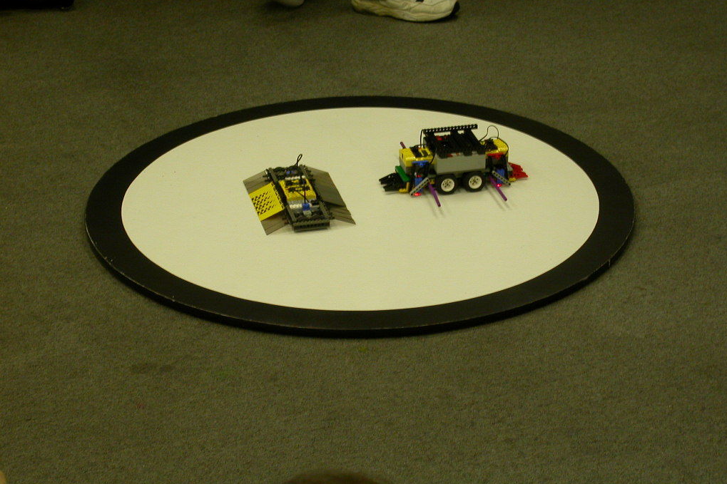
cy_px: 217
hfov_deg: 17.6
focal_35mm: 116
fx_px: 2342
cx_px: 365
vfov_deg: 11.8
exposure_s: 1/13.9
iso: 100
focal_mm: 23.1
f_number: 4.2
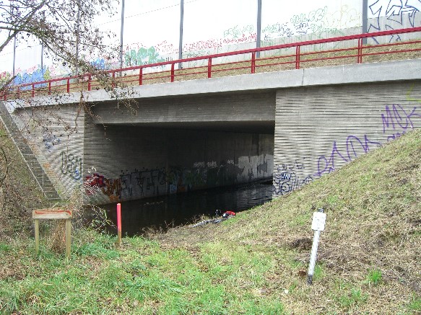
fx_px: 462
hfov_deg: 49.0
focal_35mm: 38
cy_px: 158
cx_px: 210
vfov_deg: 37.7
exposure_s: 1/80
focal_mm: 7.9
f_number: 2.8
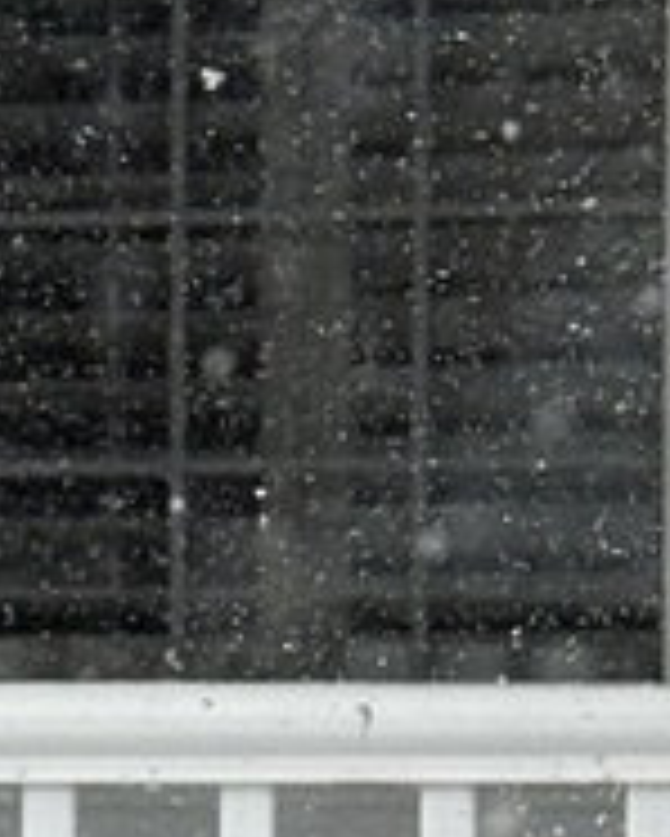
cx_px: -886
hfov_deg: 5.5
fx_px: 6736
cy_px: 756
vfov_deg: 7.1
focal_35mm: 272
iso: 80
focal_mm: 6.76
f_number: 1.78
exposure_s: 1/3226
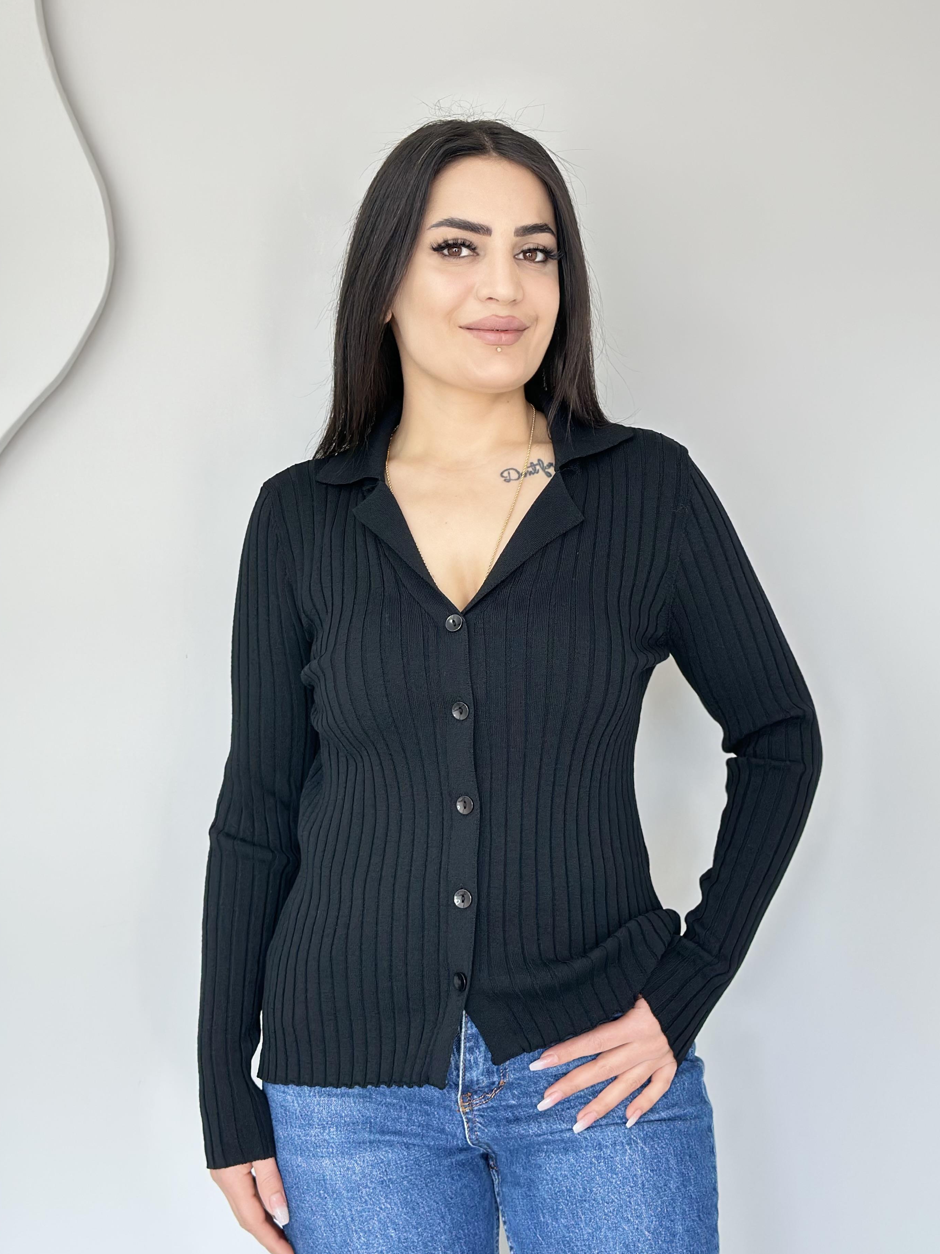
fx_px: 1919
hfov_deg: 27.5
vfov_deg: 36.2
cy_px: 616
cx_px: 515
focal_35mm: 53
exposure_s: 1/100
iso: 80
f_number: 1.78
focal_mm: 6.86
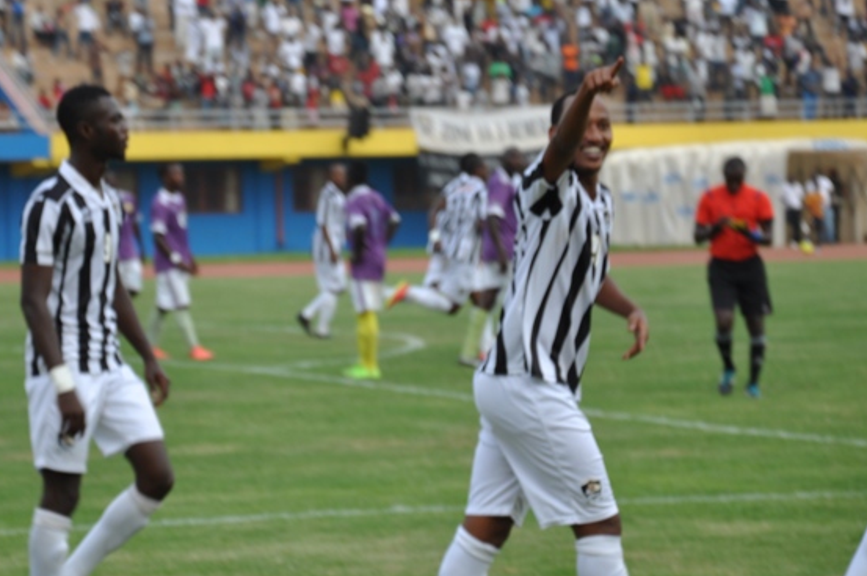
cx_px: 365
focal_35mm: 179
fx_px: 4305
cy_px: 261
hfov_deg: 11.5
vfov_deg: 7.6
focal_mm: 92
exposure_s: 1/100
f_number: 5.6
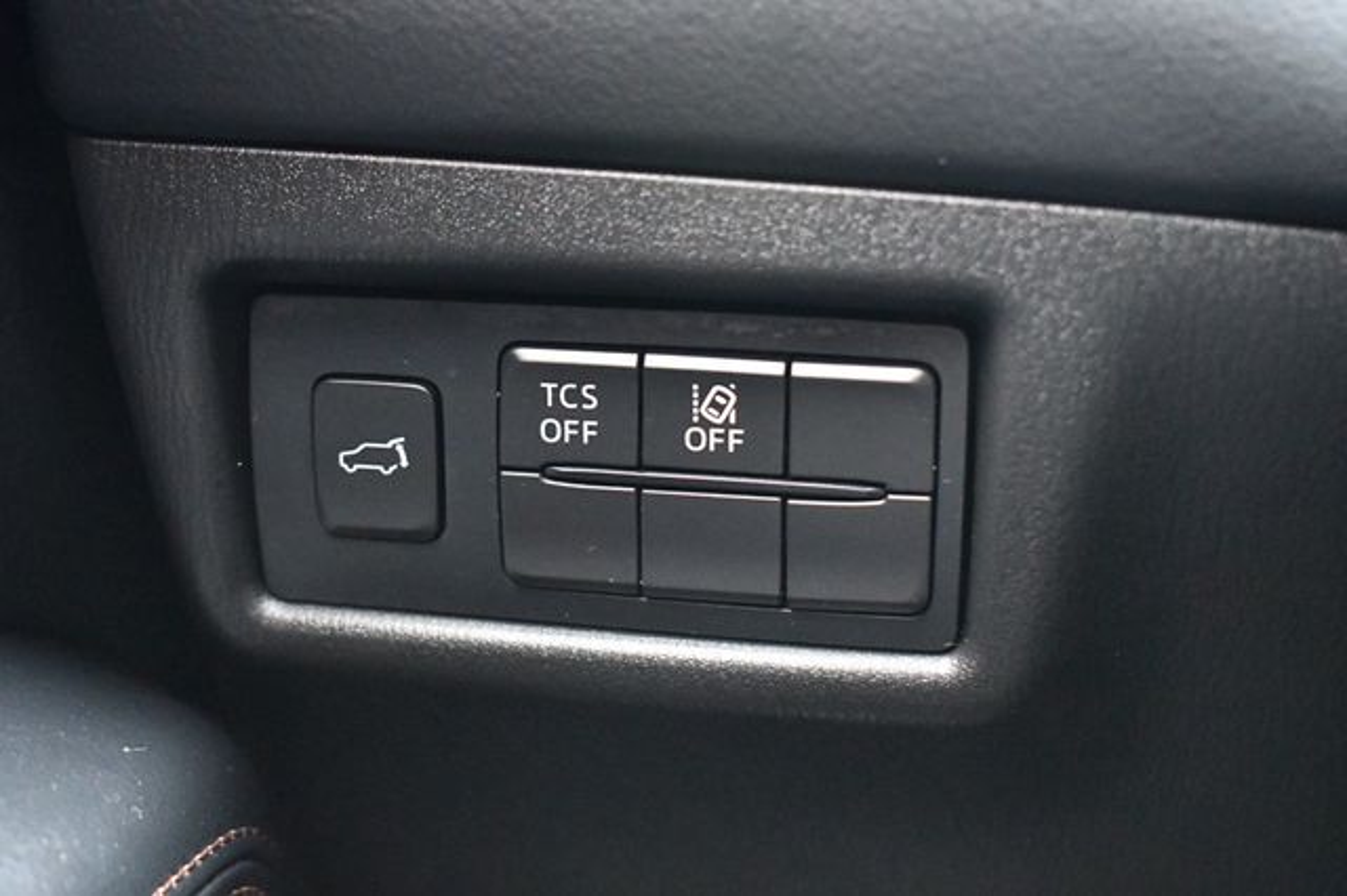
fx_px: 2019
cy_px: 448
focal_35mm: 54
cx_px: 674
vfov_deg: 25.0
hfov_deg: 36.9
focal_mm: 36
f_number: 4.8
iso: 12800
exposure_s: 1/50
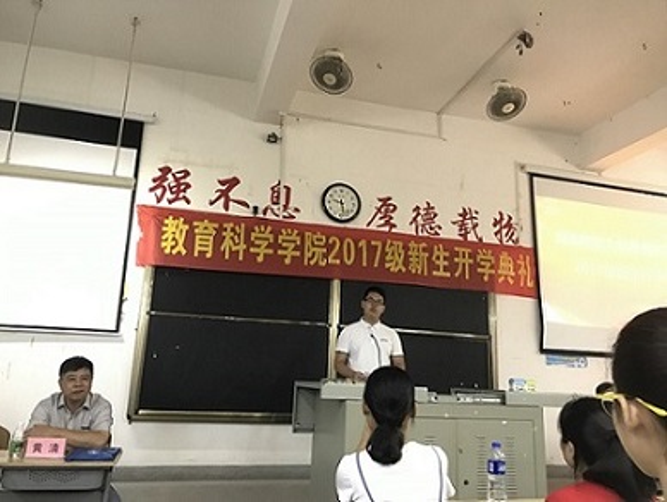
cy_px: 251
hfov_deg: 63.4
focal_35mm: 28
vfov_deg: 49.8
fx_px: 540
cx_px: 334
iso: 80
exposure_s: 1/17
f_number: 1.8
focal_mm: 3.99
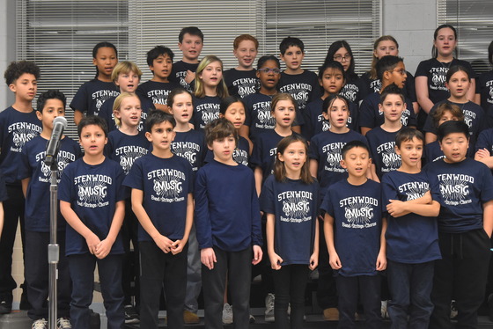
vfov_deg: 16.6
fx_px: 1130
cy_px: 164
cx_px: 246
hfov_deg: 24.6
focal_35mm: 82
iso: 2200
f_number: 5.6
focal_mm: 55
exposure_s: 1/60
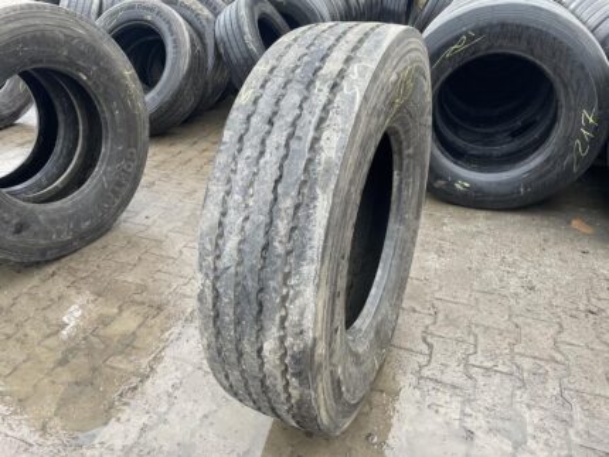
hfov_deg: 67.3
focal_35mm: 26
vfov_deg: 53.1
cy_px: 228
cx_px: 304
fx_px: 458
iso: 40
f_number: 1.6
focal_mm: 4.2
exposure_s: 1/121
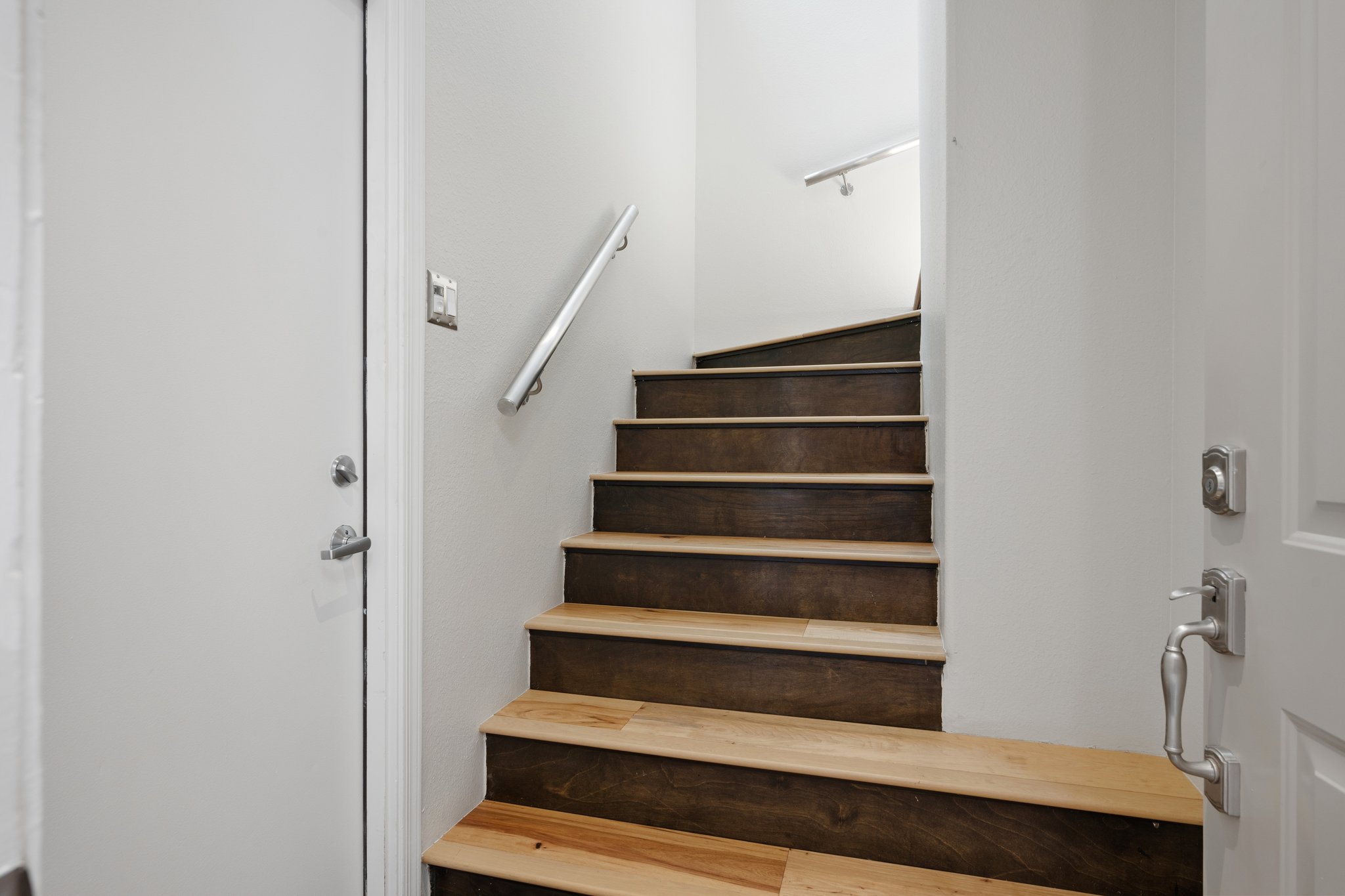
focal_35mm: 18
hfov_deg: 88.4
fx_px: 691
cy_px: 448
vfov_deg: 65.9
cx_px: 672
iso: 320
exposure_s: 1/8
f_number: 8
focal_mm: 18.5
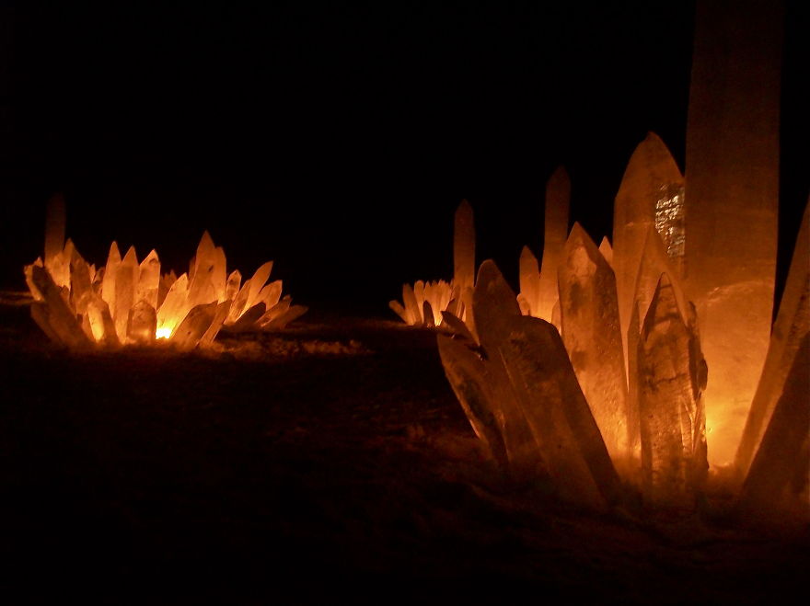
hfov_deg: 56.8
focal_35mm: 32
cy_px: 303
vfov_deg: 44.1
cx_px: 405
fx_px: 748
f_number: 2.9
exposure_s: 1/2
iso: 200
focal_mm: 5.7
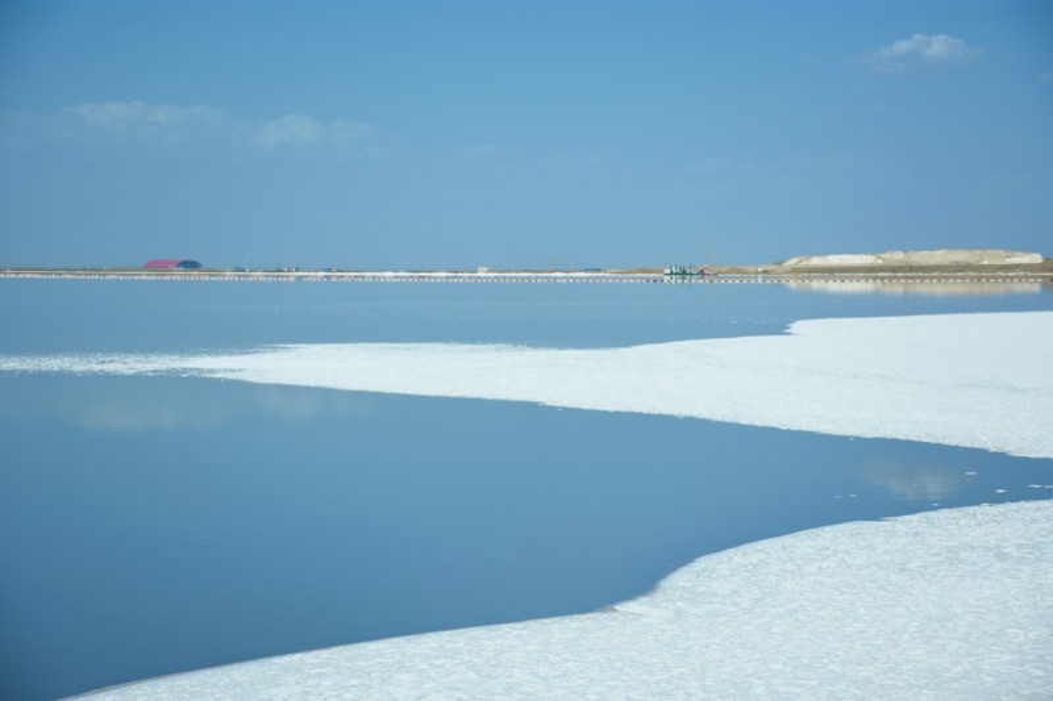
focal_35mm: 112
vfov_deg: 12.2
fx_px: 3290
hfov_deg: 18.2
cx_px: 526
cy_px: 350
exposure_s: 1/640
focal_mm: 75
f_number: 6.3
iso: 100
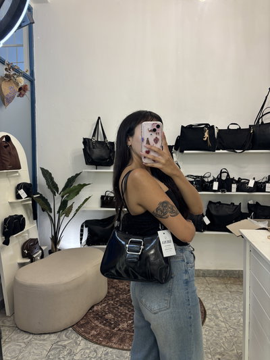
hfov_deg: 53.1
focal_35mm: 26
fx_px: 270
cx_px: 135
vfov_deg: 67.3
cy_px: 180
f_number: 1.6
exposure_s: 1/50
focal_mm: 5.96
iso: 80
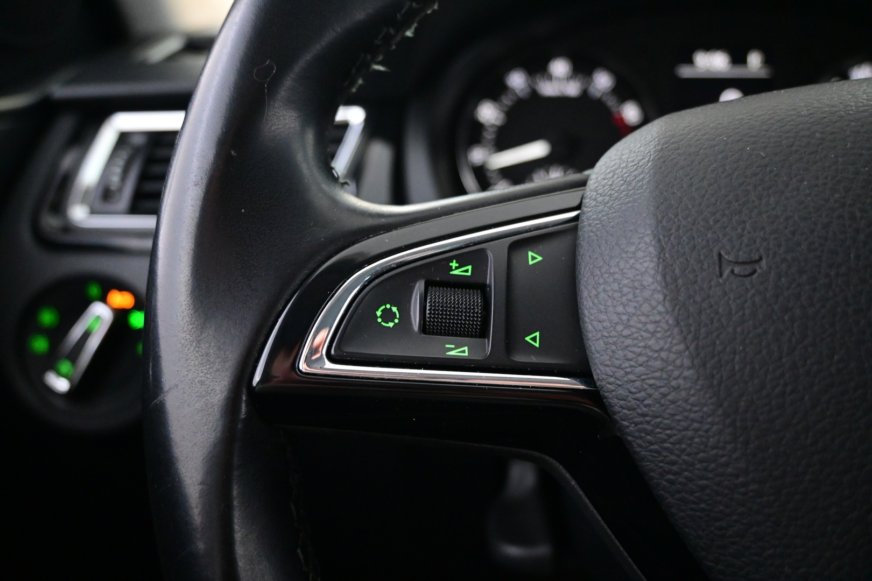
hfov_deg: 61.9
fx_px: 727
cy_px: 290
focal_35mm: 30
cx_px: 436
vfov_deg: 43.6
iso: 4000
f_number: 3.8
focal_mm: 20
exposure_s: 1/30
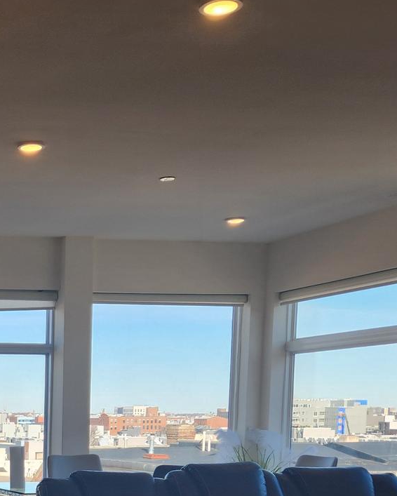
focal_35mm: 65
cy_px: 499
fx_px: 954
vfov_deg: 27.4
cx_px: -137
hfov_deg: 21.1
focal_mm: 5.4
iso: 20
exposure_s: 1/322
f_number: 1.8
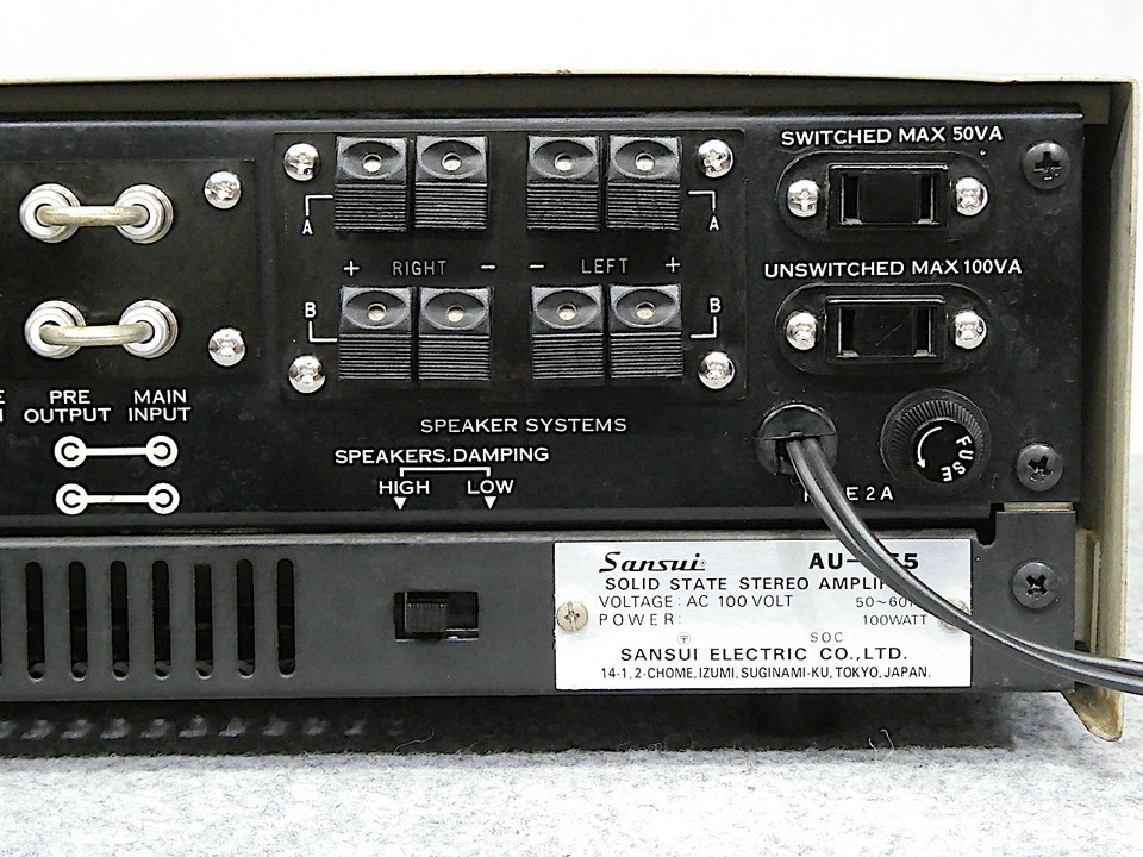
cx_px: 572
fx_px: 2774
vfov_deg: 17.6
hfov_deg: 23.3
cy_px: 428
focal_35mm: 84
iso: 1600
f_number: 6.3
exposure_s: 1/13
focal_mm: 15
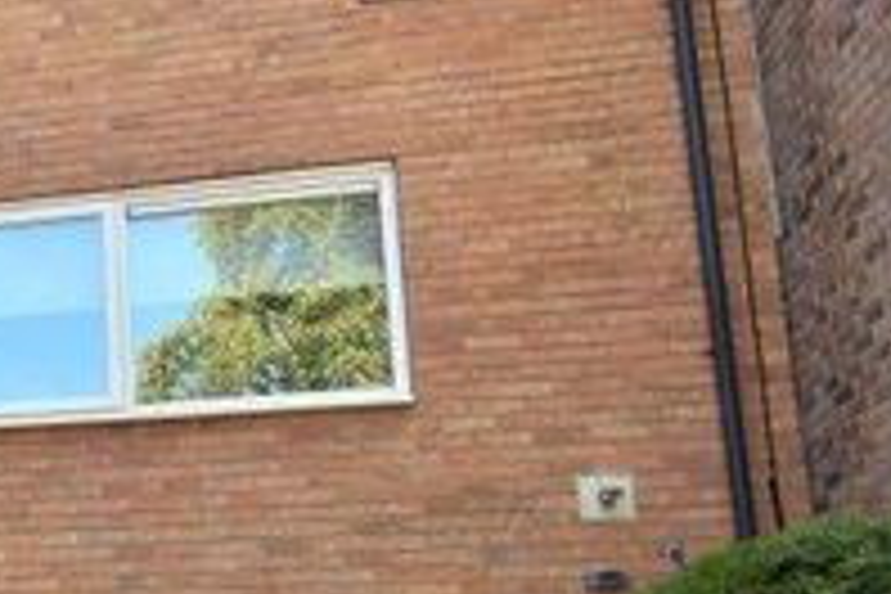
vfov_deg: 21.6
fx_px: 1507
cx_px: -472
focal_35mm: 61
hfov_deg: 24.7
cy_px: 578
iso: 800
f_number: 7.1
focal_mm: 11.5
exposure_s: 1/200
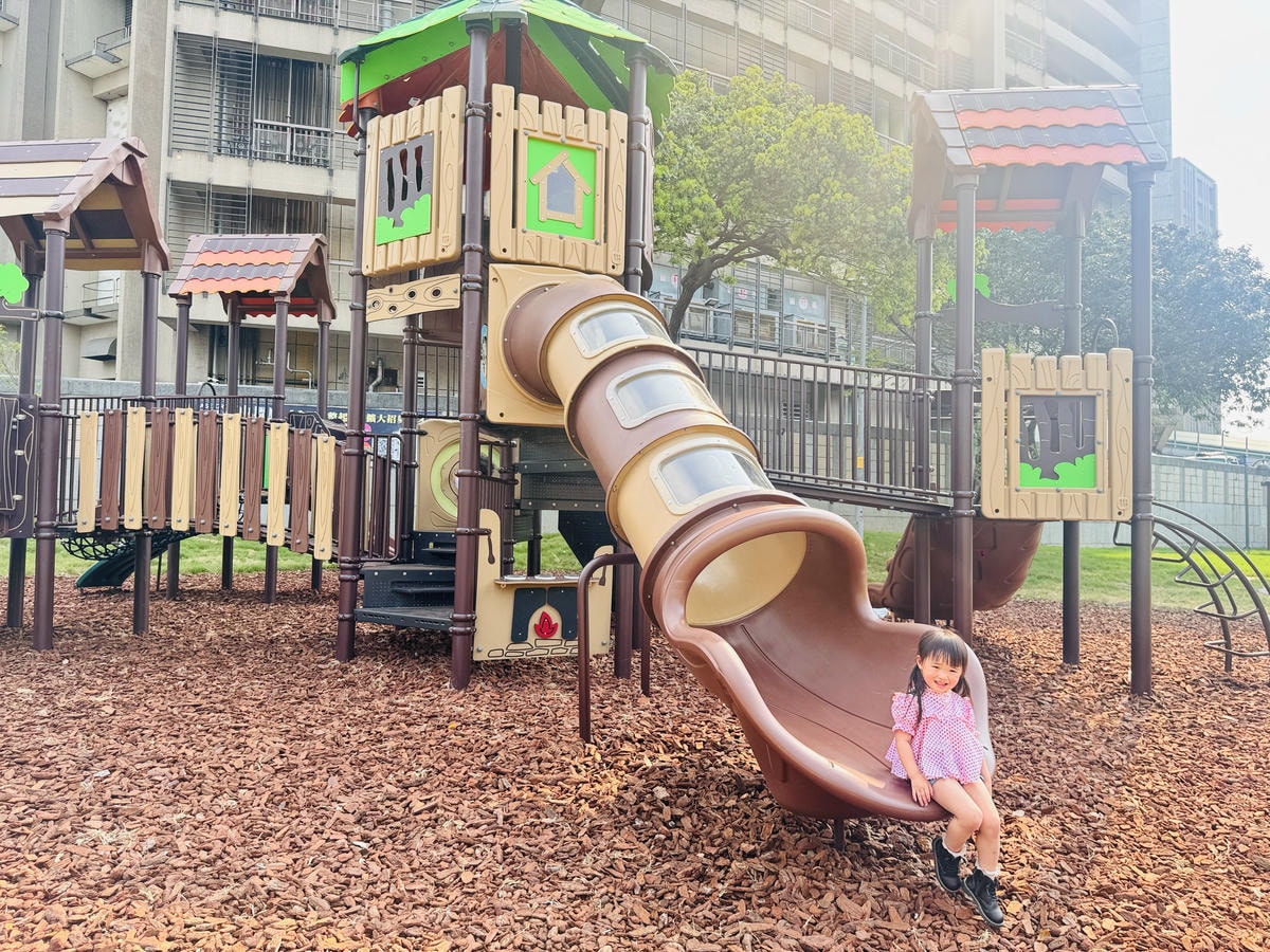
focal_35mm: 24
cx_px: 635
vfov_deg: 56.8
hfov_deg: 71.6
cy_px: 476
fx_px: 881
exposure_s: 1/756
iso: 80
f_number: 1.78
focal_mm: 6.86
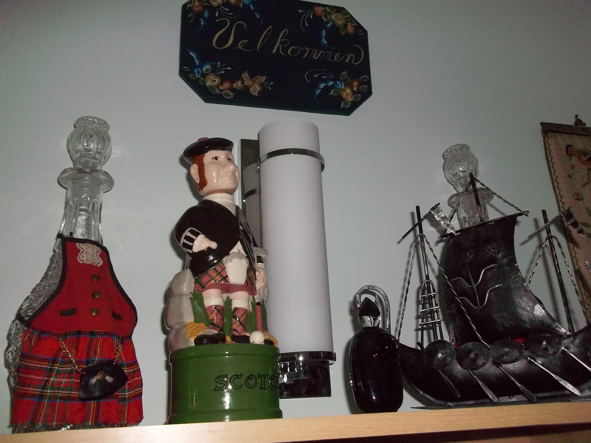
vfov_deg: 44.2
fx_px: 546
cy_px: 222
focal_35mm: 32
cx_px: 296
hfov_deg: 56.8
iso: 320
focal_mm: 5.7
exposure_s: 1/60
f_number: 2.9
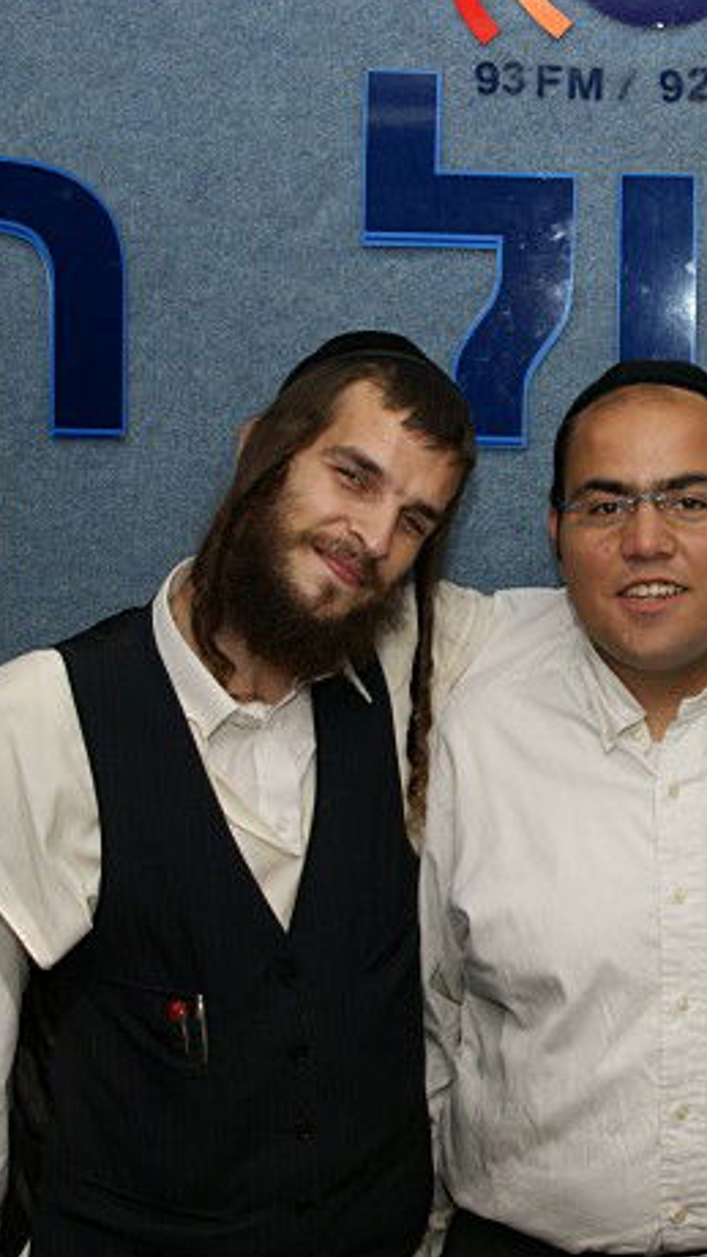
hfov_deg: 16.7
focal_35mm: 71
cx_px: 688
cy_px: 604
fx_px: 2365
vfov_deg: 29.7
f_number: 5.6
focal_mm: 26
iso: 100
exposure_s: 1/60
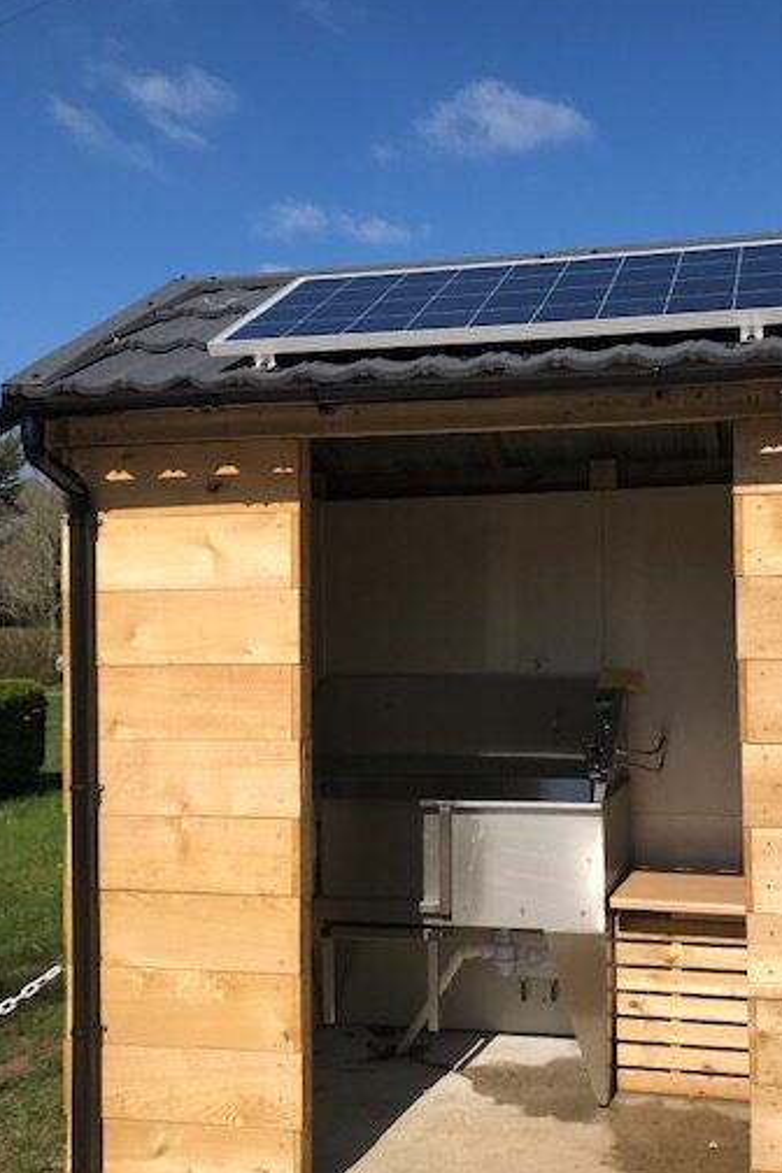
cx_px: 538
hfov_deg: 35.5
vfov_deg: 51.9
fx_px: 1205
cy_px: 619
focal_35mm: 37
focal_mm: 3.99
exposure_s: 1/3003
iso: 20
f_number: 1.8
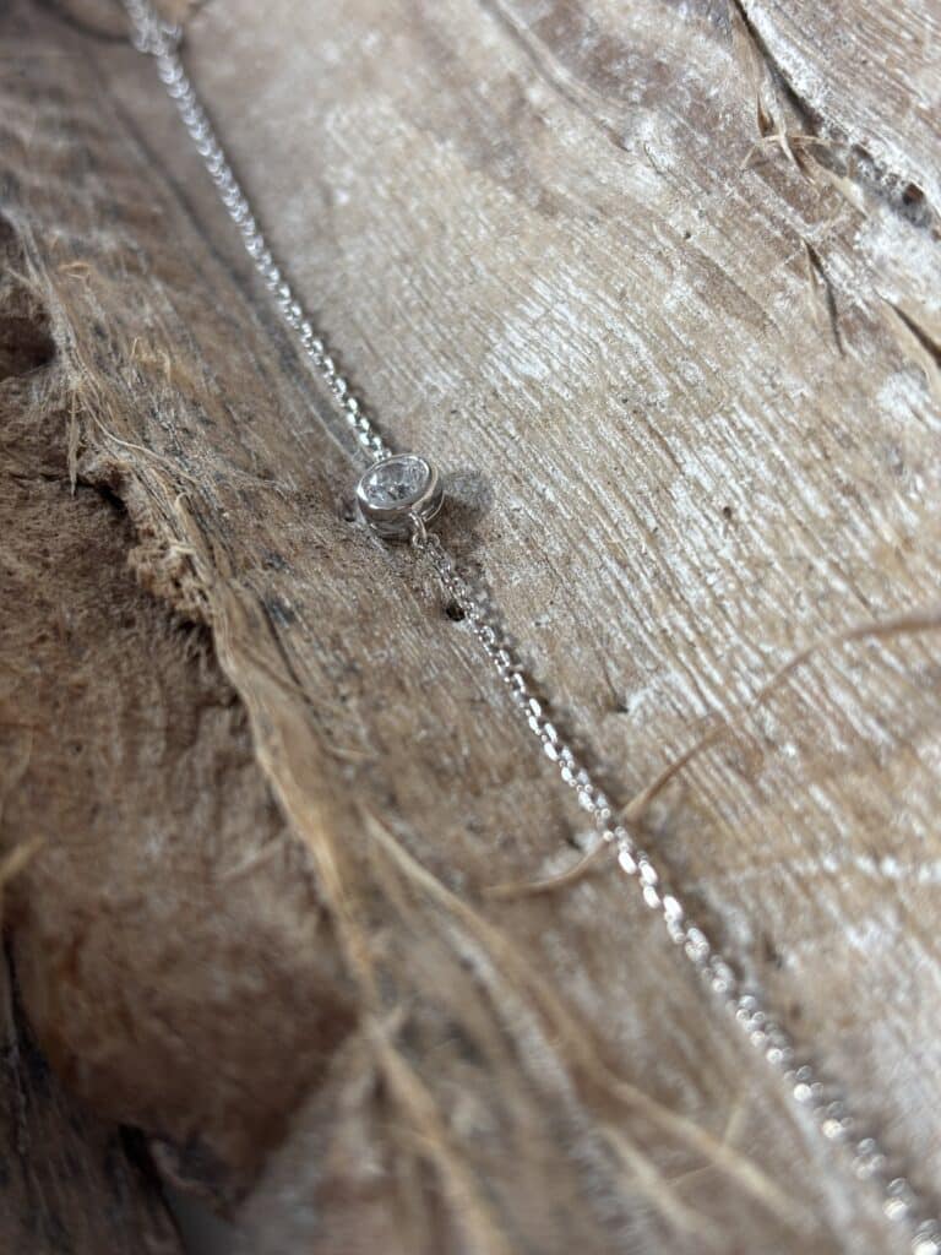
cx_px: 470
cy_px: 628
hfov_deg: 28.0
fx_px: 1885
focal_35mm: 52
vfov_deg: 36.8
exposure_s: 1/100
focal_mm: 5.96
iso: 50
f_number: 1.6
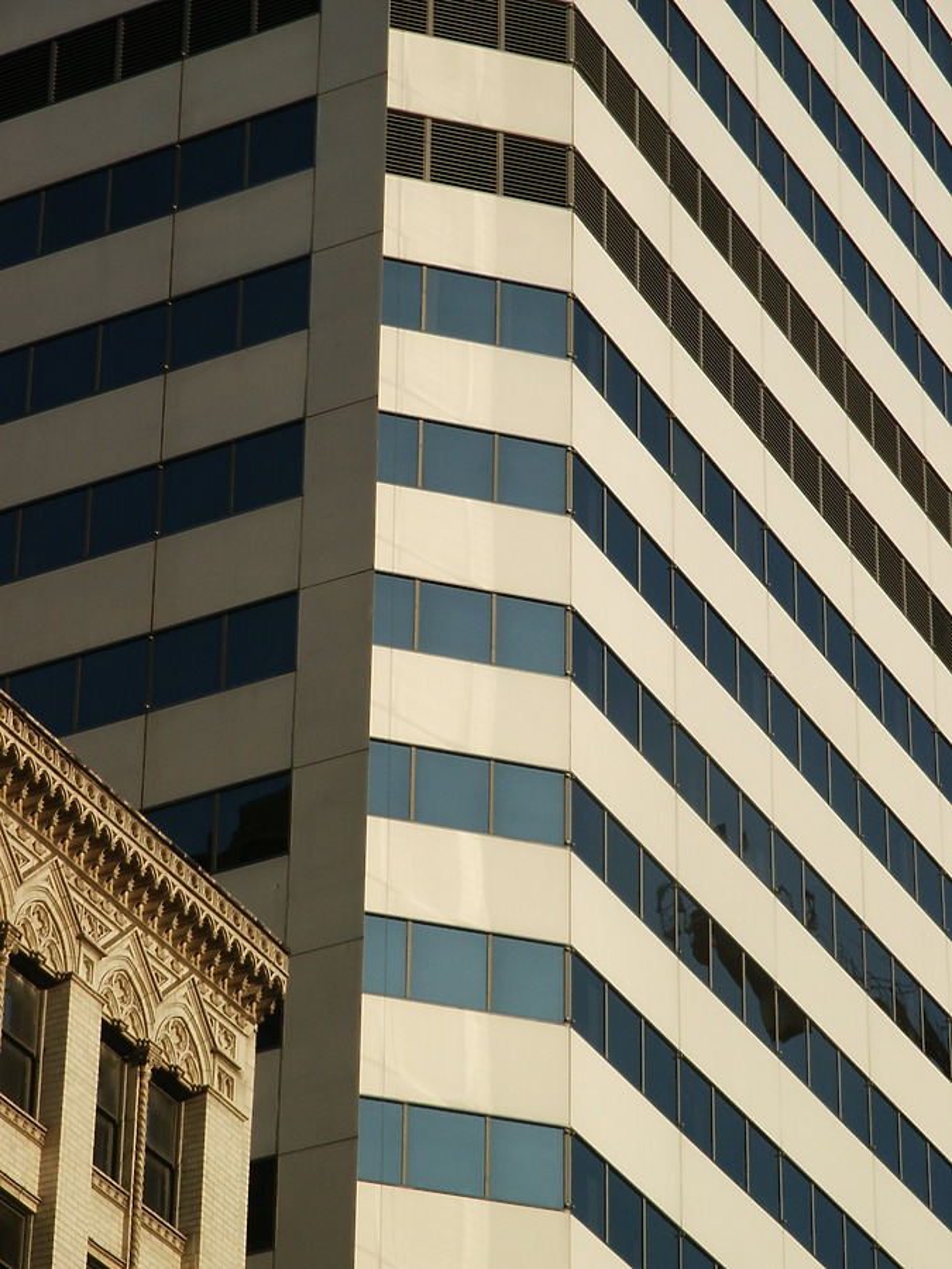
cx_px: 476
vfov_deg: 14.2
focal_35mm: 139
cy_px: 634
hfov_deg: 10.7
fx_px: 5097
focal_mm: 28.23
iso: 64
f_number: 8
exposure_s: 1/250
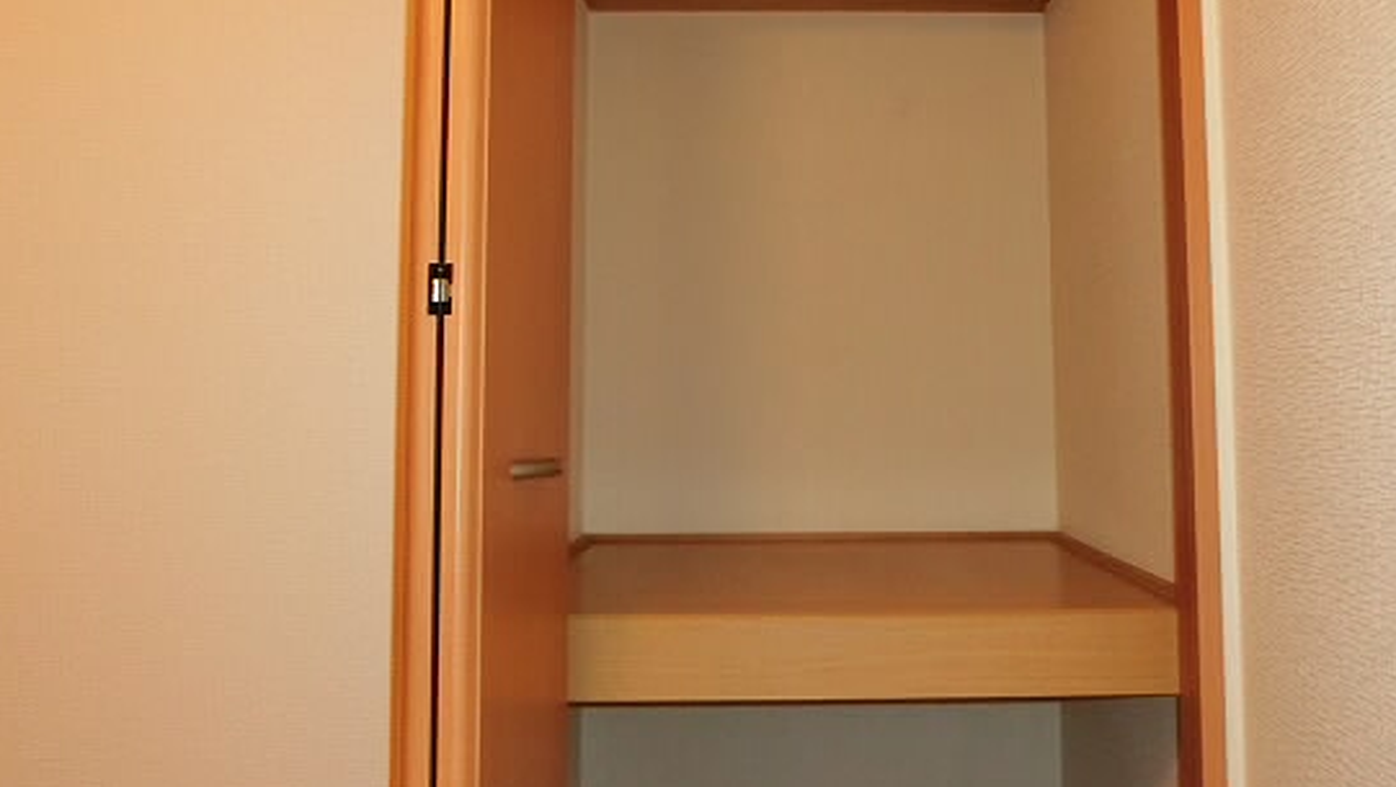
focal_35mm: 35
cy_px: 283
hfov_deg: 56.2
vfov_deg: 33.6
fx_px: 1296
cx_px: 830
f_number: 3
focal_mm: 4.24
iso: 400
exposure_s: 1/25
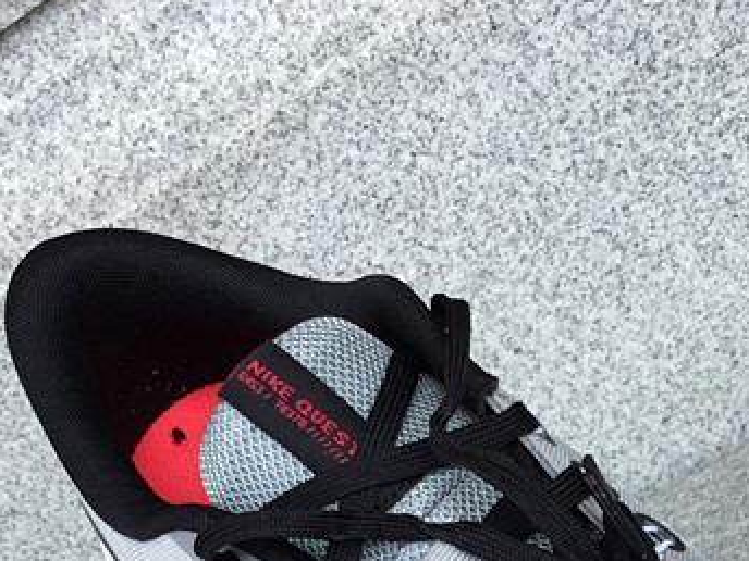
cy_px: 656
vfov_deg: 17.4
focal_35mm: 81
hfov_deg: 23.7
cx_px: 627
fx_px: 1753
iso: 25
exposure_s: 1/438
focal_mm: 3.3
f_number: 2.4
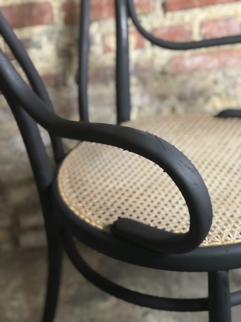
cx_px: 120
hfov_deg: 28.0
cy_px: 161
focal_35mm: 52
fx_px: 483
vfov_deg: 36.8
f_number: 2.4
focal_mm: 6
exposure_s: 1/13
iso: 160
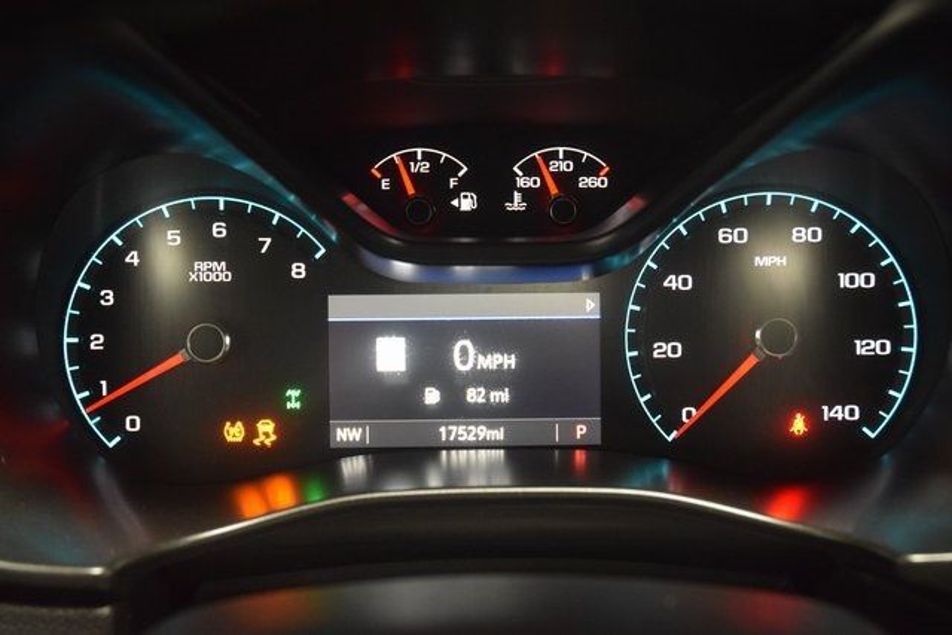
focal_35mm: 57
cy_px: 318
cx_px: 476
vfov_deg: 23.8
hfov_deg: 35.0
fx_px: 1508
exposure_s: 1/30
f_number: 4.2
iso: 3200
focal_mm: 38
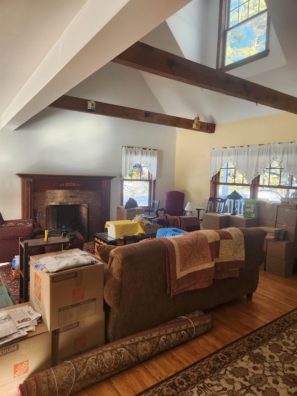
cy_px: 198
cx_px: 148
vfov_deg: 73.9
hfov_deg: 58.9
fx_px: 263
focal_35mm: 23
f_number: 1.8
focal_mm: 5.4
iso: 100
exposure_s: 1/180
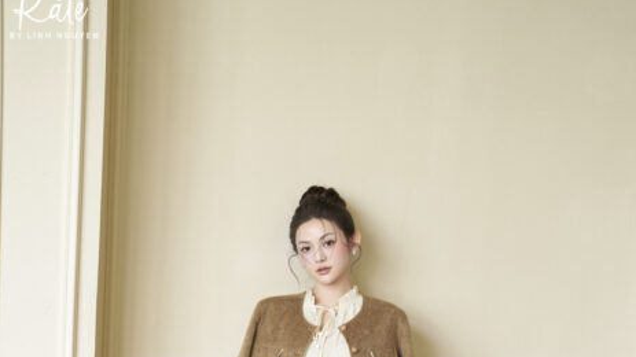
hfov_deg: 26.9
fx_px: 1332
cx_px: 318
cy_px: 453
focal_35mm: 79
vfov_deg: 14.7
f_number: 2.5
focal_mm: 50
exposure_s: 1/320
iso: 800
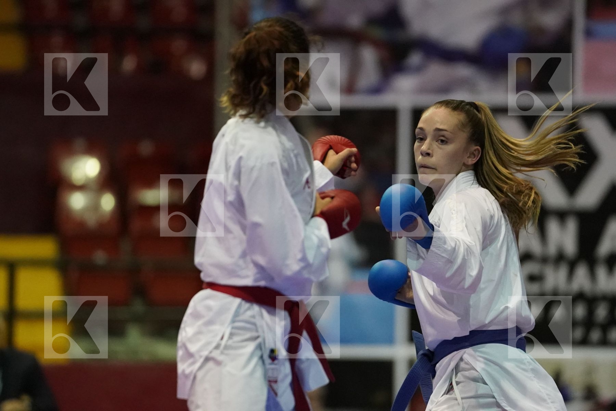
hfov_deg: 6.9
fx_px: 5133
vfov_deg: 4.6
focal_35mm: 300
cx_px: 308
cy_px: 206
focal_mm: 200
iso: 6400
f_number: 2.8
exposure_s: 1/800
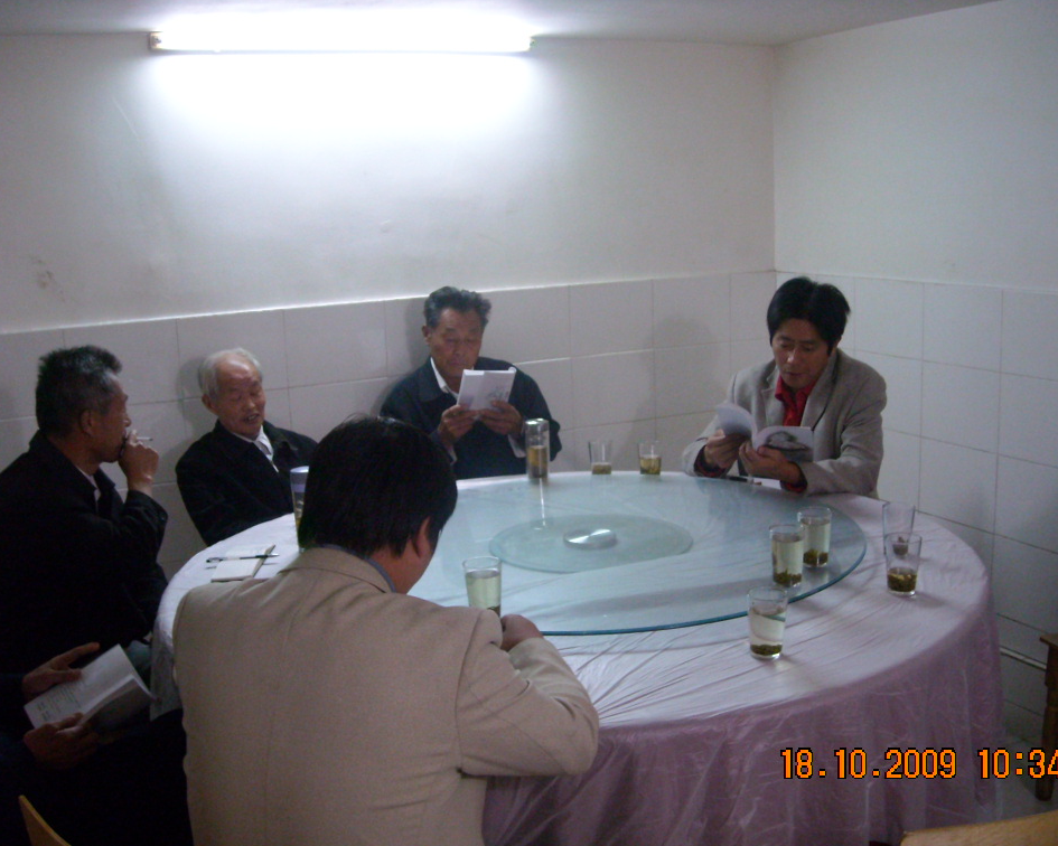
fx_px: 1159
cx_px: 540
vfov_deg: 40.1
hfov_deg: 49.1
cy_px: 424
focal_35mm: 37
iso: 400
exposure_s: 1/31
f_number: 2.8
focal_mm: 5.7
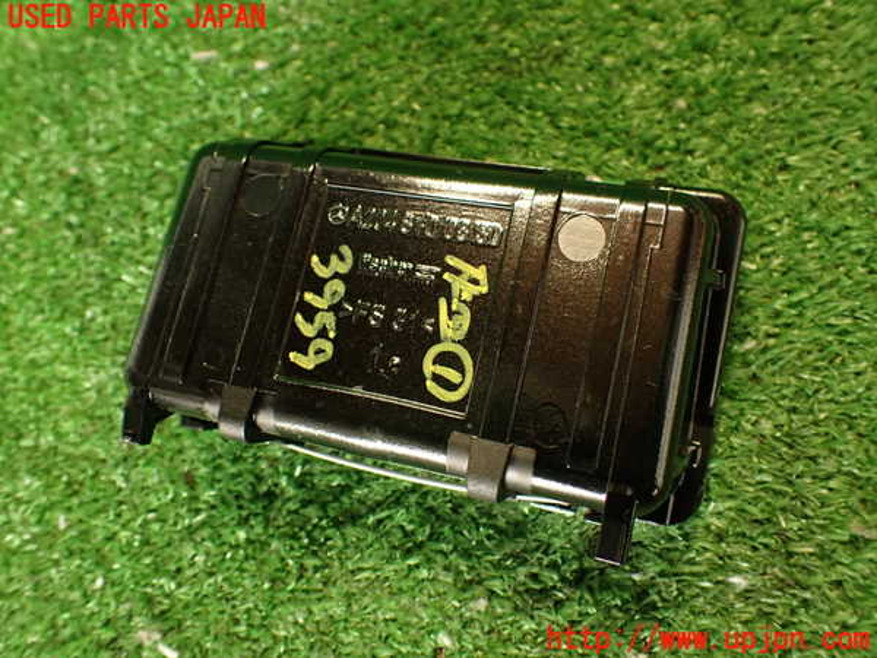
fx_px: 760
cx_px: 438
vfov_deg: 46.8
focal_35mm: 30
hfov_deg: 60.0
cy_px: 329
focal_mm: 5.4
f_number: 2.3
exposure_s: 1/30
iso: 320
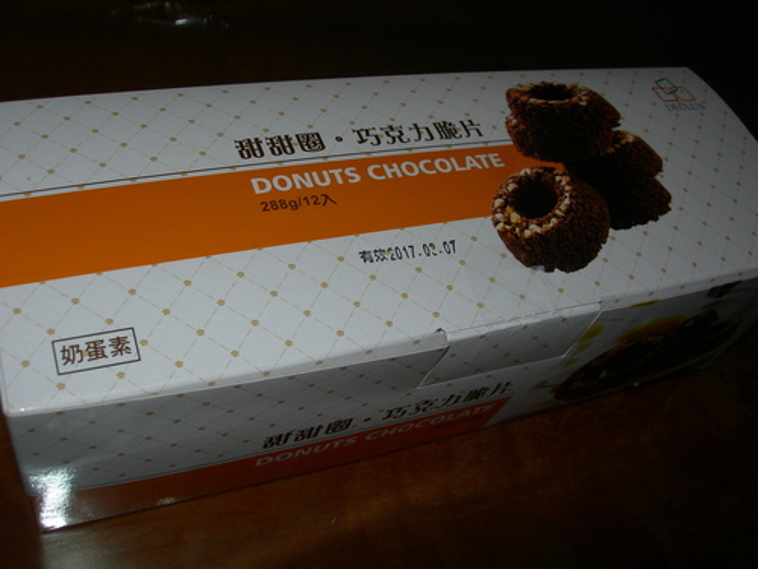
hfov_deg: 49.0
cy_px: 284
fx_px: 832
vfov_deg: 37.7
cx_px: 379
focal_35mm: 38
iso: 50
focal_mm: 7.8
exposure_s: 1/60.1
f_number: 4.8
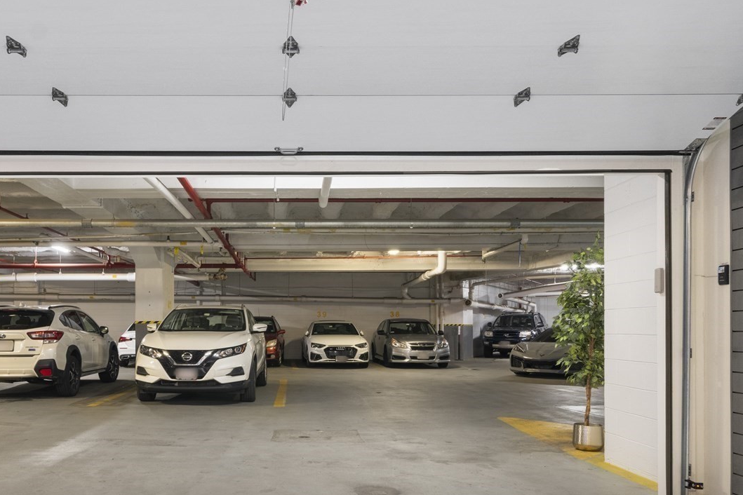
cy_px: 326
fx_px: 598
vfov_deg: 44.4
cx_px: 277
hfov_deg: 62.7
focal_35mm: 29
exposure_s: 1/10
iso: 800
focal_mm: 15
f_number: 8
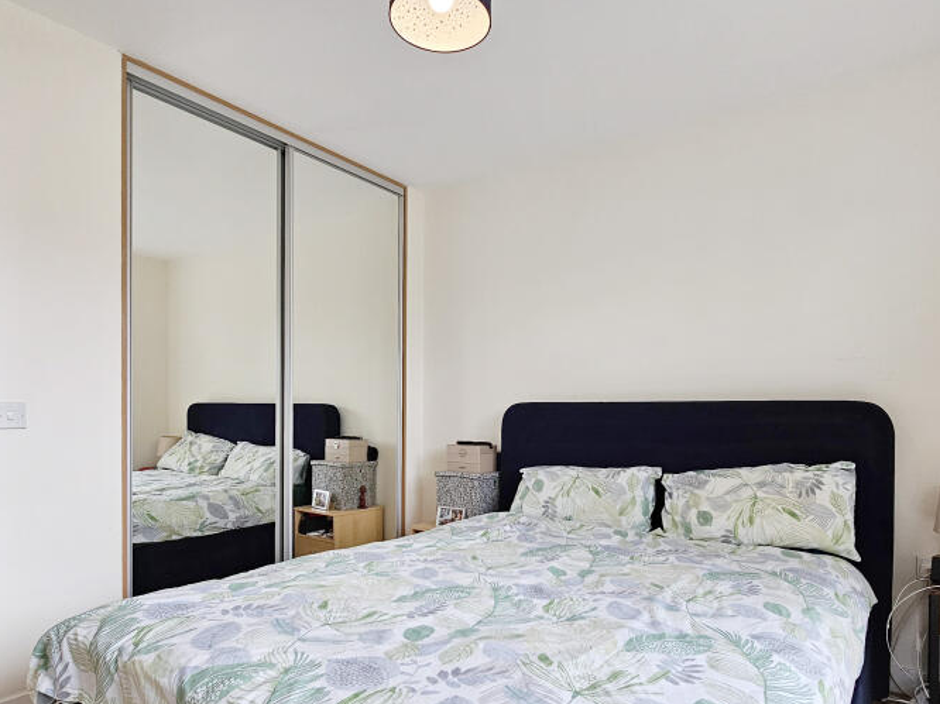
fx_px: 543
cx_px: 481
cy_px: 426
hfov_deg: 81.8
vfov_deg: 65.3
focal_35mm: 20
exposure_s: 1/100
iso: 64
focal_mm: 2.2
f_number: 2.2
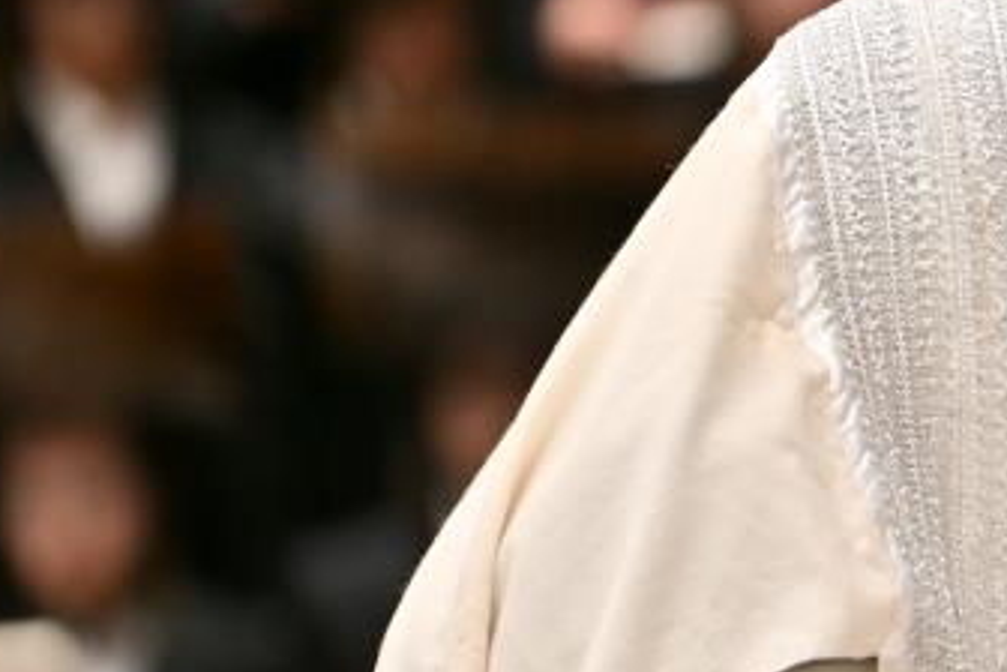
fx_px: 16195
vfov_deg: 2.4
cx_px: 1202
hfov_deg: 3.6
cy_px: 362
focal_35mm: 579
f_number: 2.8
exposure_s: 1/200
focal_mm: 190
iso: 200
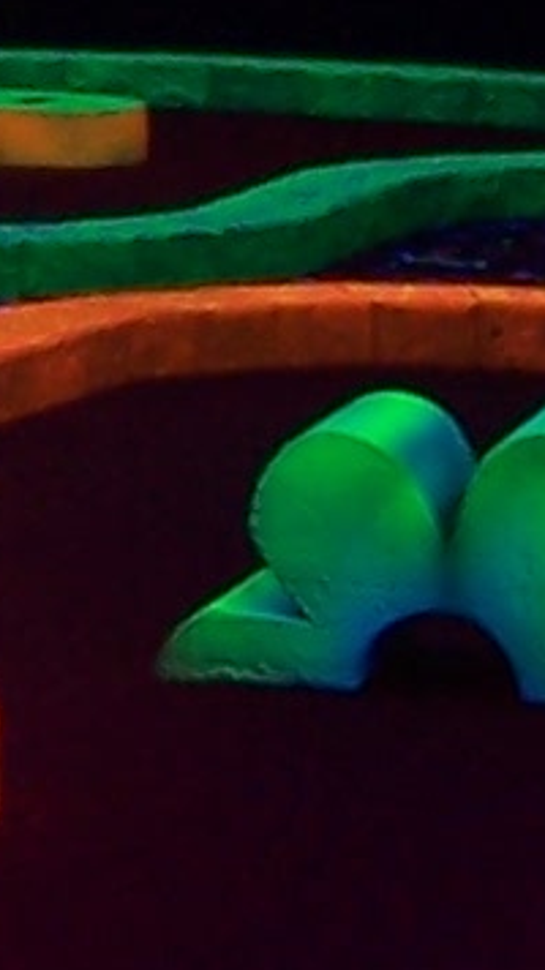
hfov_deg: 5.0
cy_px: -711
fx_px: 6172
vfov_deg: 8.7
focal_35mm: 240
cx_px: -564
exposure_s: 1/2
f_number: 2.7
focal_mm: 5.6
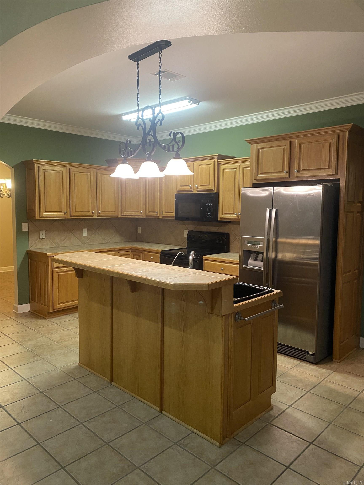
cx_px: 182
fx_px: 365
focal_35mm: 26
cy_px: 242
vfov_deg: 67.3
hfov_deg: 53.1
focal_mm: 4.25
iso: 320
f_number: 1.8
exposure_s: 1/60
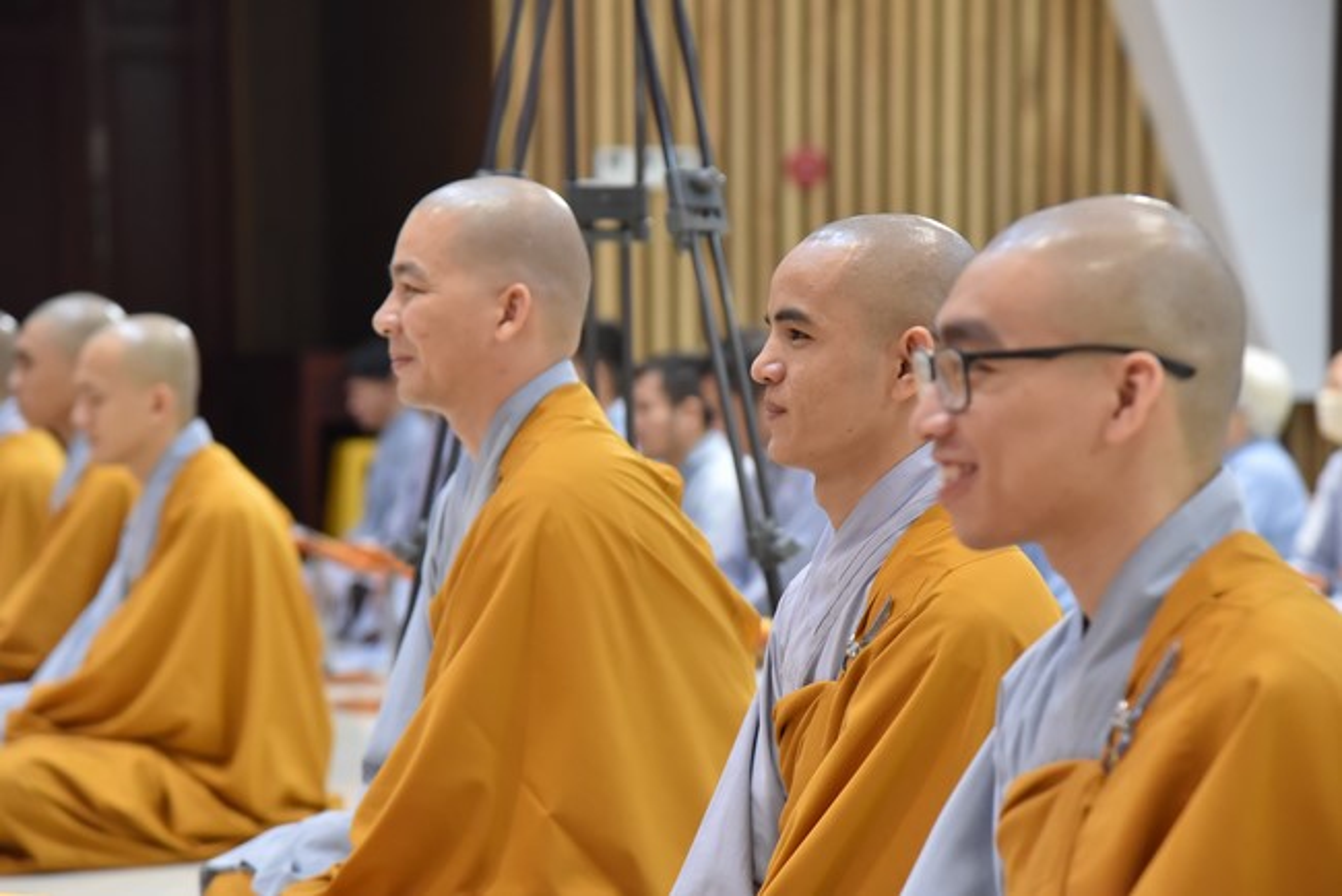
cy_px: 448
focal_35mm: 120
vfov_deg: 11.4
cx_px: 671
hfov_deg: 17.1
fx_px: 4475
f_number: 5
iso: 3200
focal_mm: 120
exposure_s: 1/125
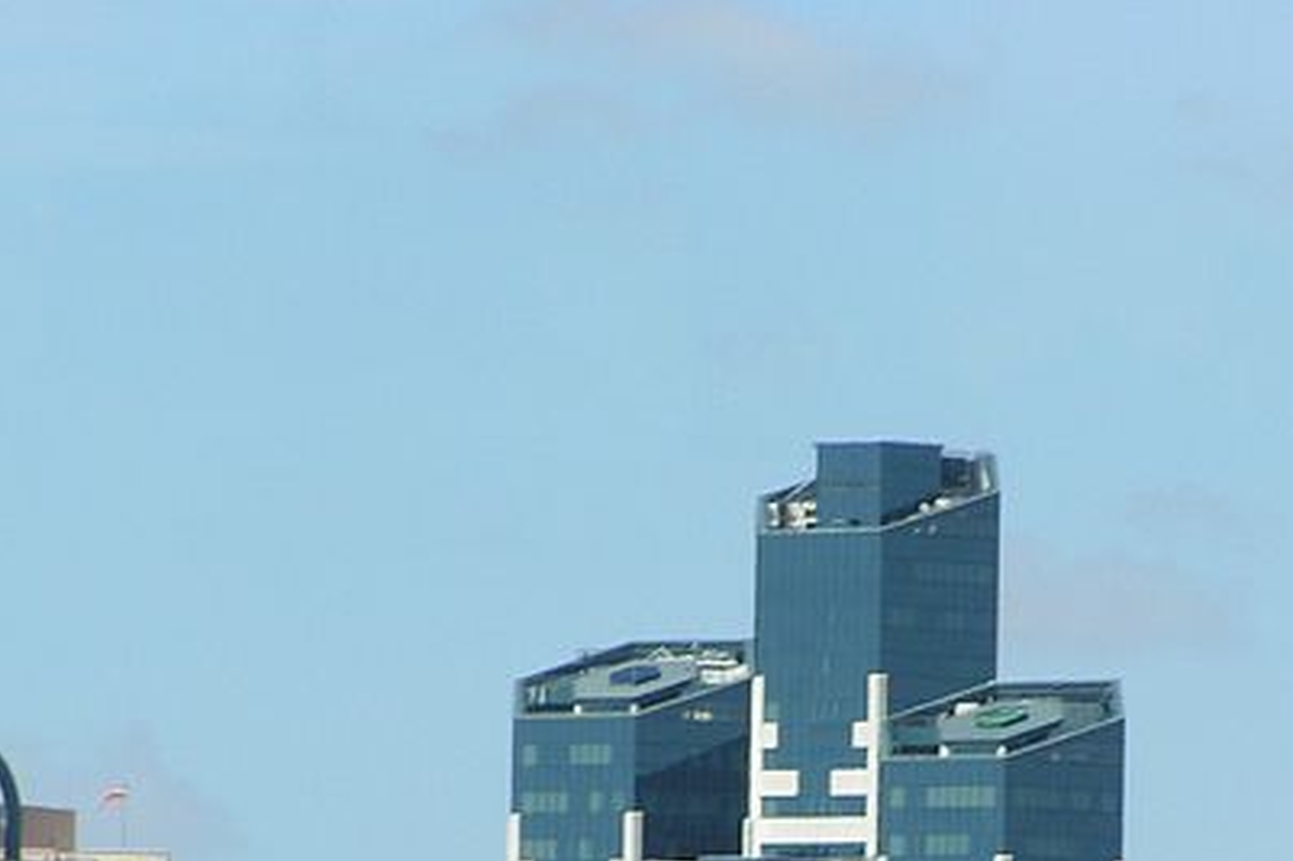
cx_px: 867
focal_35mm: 538
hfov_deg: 3.8
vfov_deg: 2.6
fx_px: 19314
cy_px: 913
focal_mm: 39.6
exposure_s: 1/640
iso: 50
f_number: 5.6
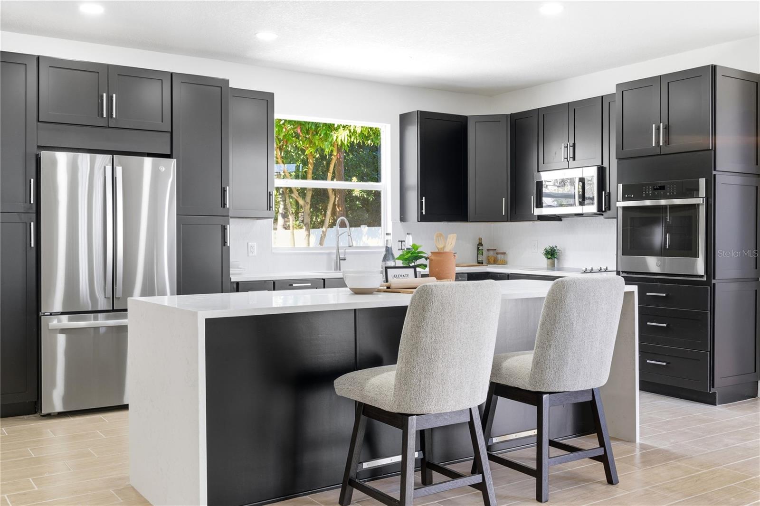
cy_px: 253
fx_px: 739
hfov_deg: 54.4
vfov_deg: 37.8
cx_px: 380
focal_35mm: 35
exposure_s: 1/60
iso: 250
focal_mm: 35
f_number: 9
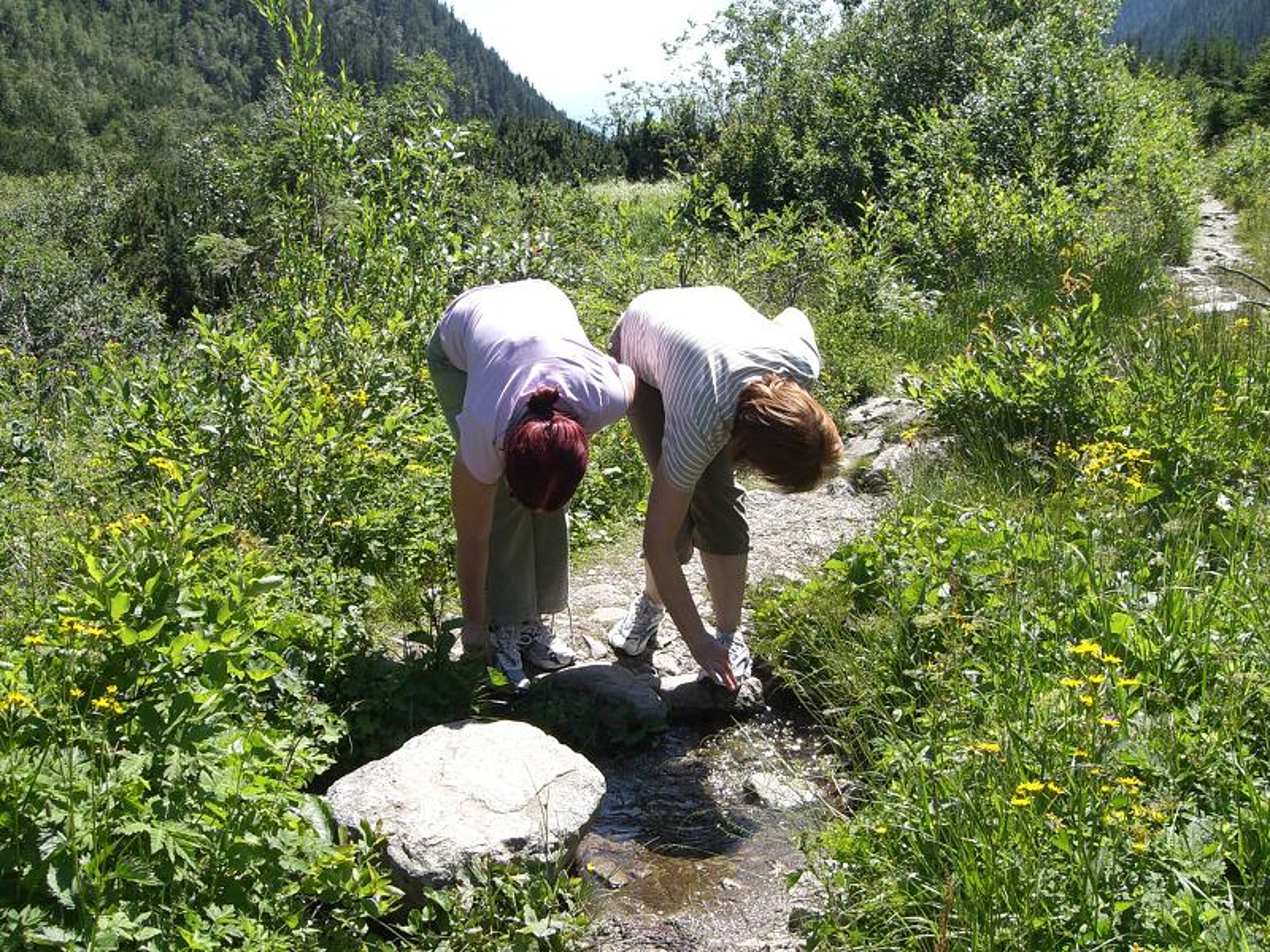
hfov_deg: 49.0
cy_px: 476
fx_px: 1394
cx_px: 635
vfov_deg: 37.7
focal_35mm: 38
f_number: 4.4
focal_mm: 6.3
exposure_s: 1/320
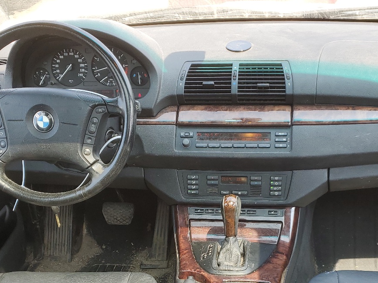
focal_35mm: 48
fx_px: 524
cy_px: 252
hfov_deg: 39.4
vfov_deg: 29.1
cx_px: 237
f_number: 1.5
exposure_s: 1/270
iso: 50
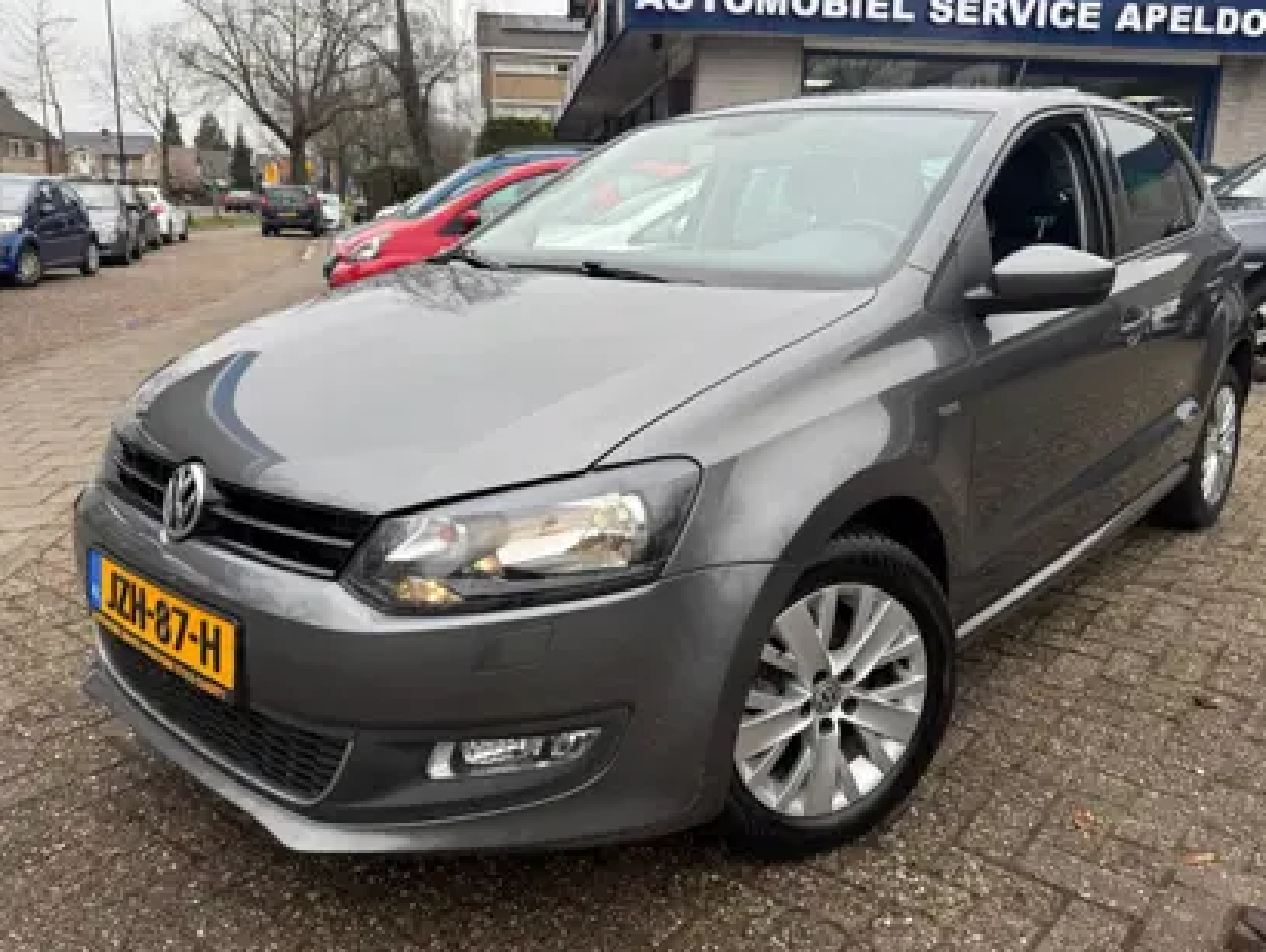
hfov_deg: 63.4
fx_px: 1025
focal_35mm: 28
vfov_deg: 49.8
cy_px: 441
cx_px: 656
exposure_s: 1/189
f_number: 1.78
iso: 64
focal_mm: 6.76
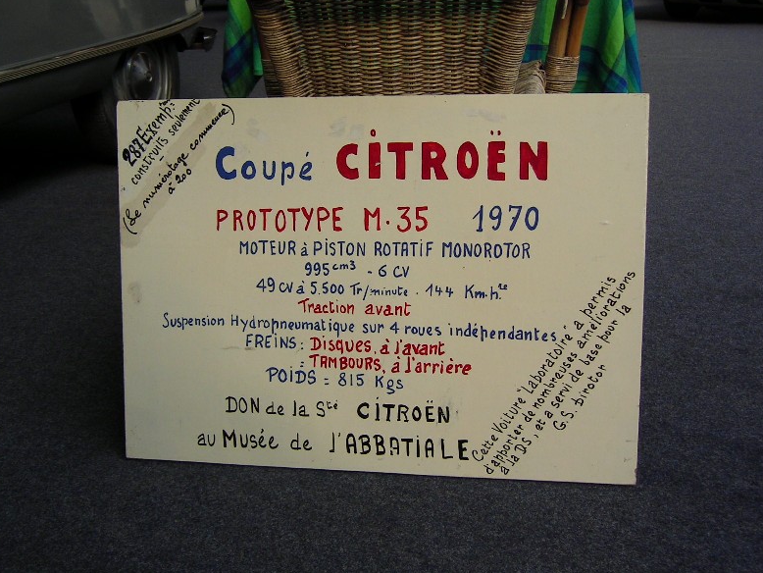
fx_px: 816
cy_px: 283
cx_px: 380
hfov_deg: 50.1
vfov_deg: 38.7
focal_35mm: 37
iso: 50
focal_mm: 5.6
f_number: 2.8
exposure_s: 1/288
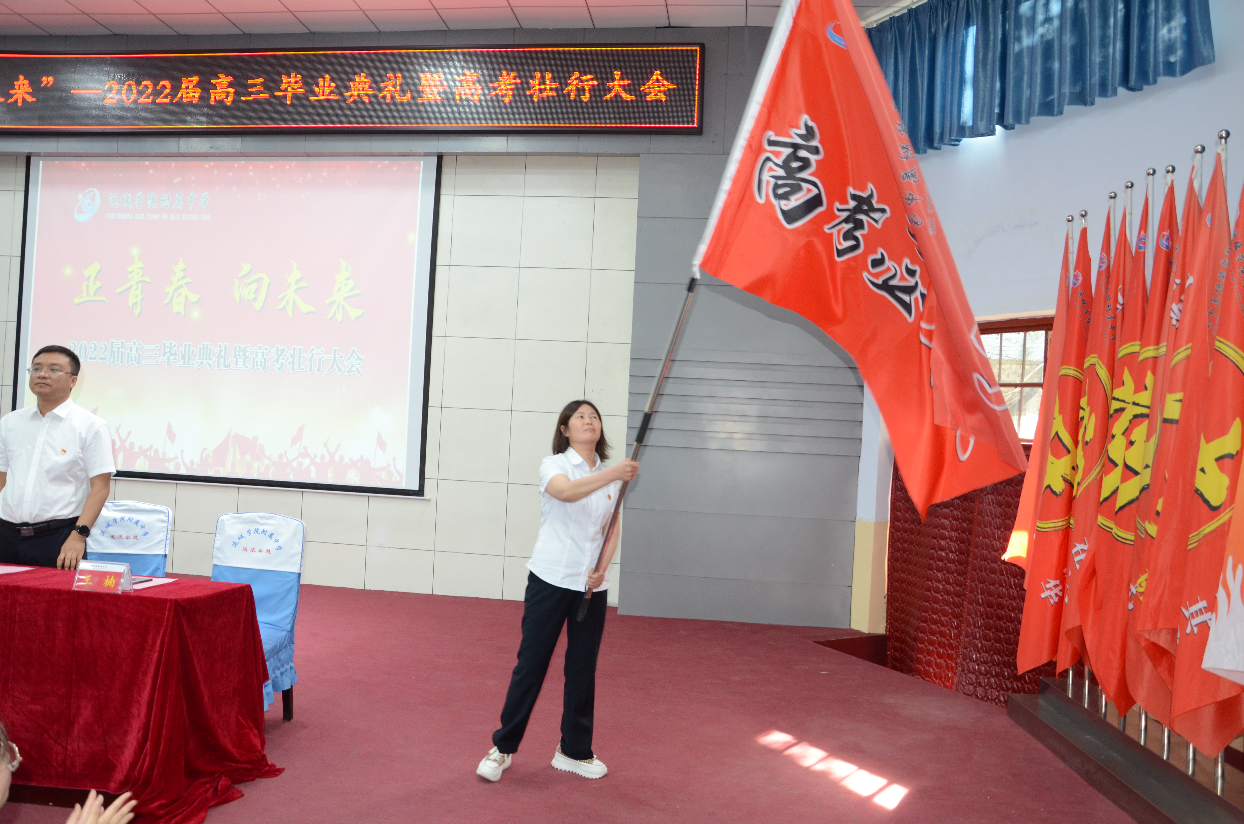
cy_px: 412
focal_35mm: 27
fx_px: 931
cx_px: 622
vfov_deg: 47.7
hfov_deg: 67.5
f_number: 4.8
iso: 1000
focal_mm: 18
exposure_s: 1/60
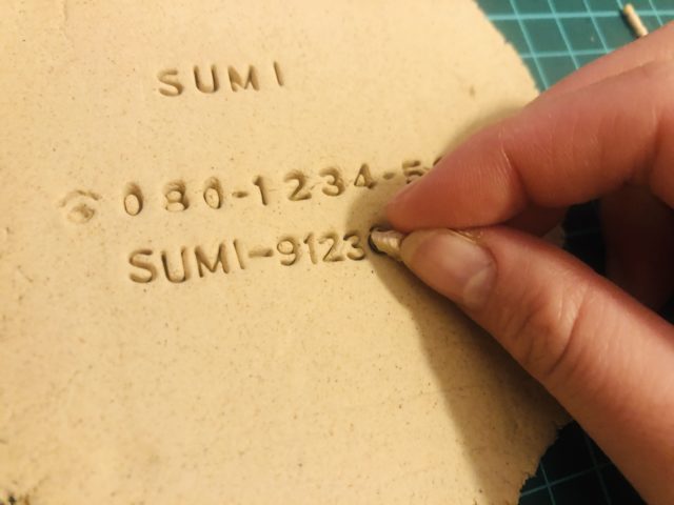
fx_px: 545
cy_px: 252
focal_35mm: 28
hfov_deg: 63.4
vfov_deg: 49.7
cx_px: 337
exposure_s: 1/14
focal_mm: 3.99
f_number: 1.8
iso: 100
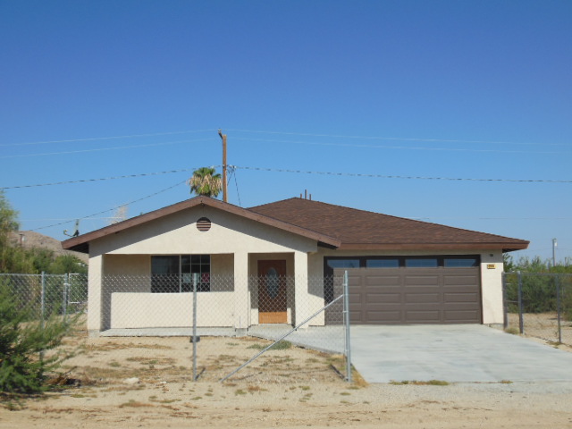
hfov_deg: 43.9
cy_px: 214
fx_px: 711
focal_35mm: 43
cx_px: 286
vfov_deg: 33.6
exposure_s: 1/500
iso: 125
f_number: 7.5
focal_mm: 7.7
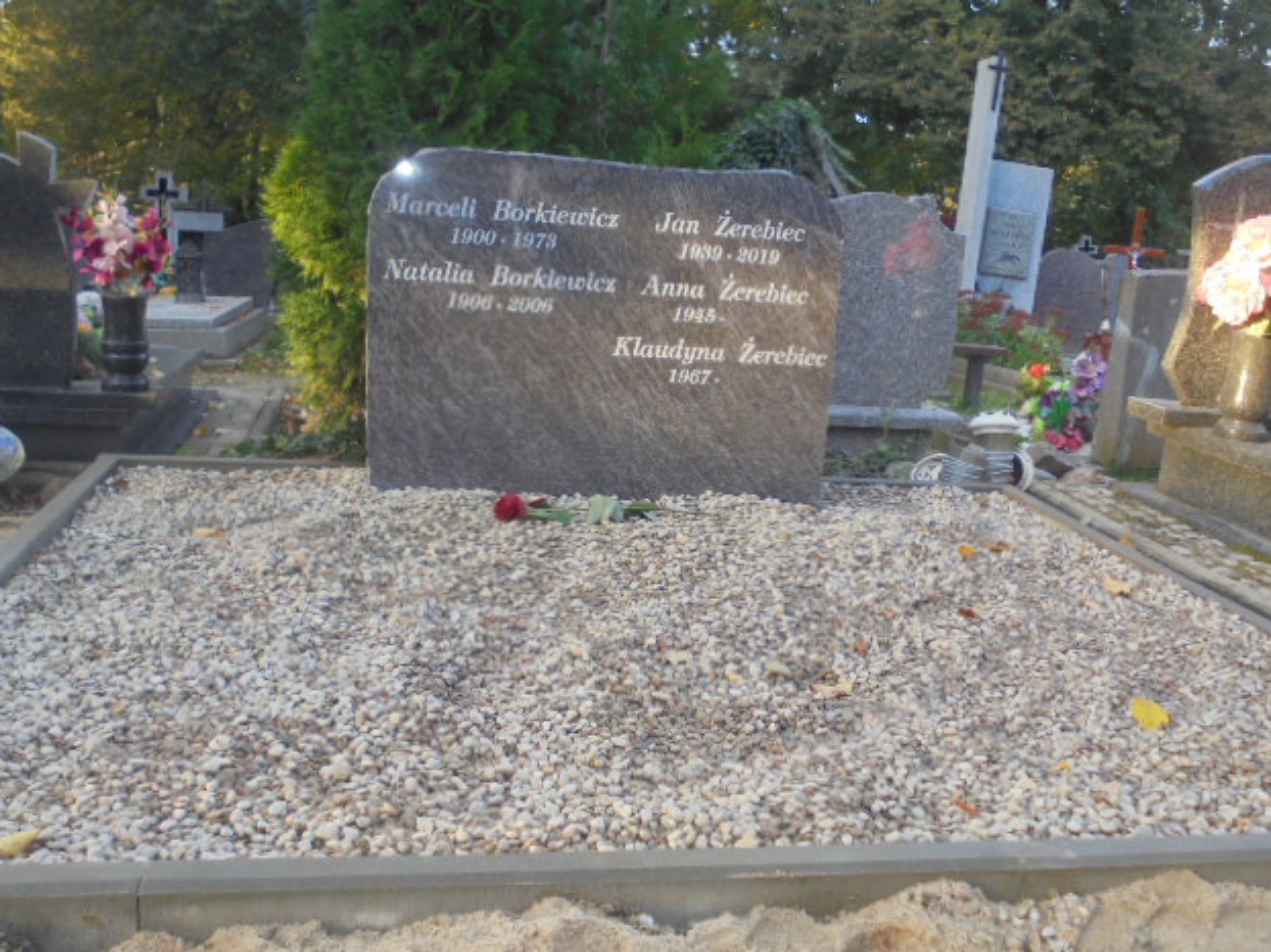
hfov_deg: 52.6
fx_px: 1285
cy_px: 474
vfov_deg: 40.7
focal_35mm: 35
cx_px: 648
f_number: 4
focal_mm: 6.1
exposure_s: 1/50
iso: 100
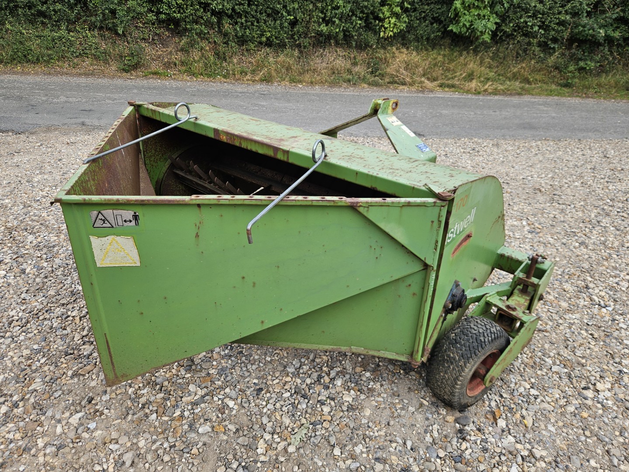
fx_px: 418
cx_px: 314
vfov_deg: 58.9
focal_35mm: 23
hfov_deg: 73.9
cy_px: 236
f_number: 1.8
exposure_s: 1/480
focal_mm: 5.4
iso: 25
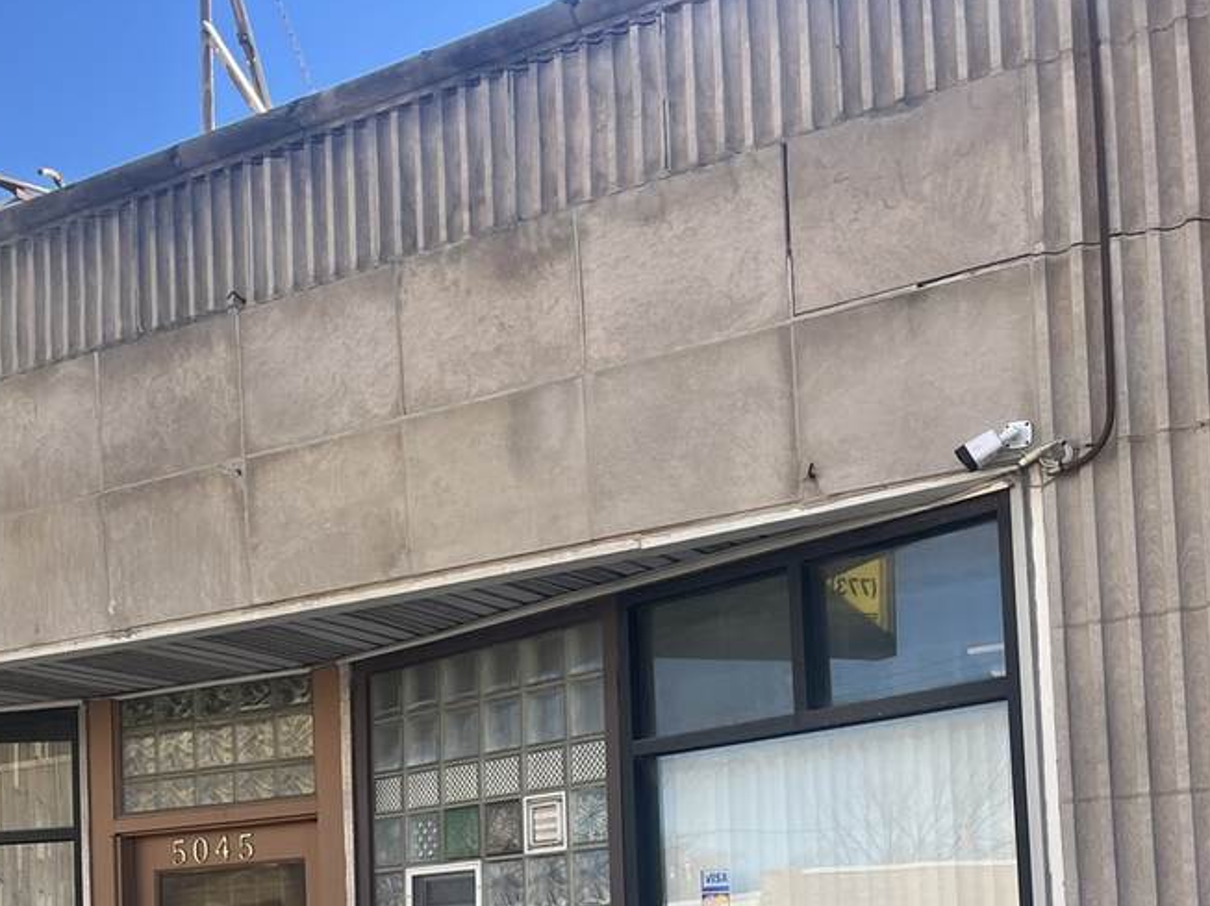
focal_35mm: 51
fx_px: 1782
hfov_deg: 36.8
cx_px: 330
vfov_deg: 27.1
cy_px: 878
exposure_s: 1/714
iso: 50
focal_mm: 5.1
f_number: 1.6
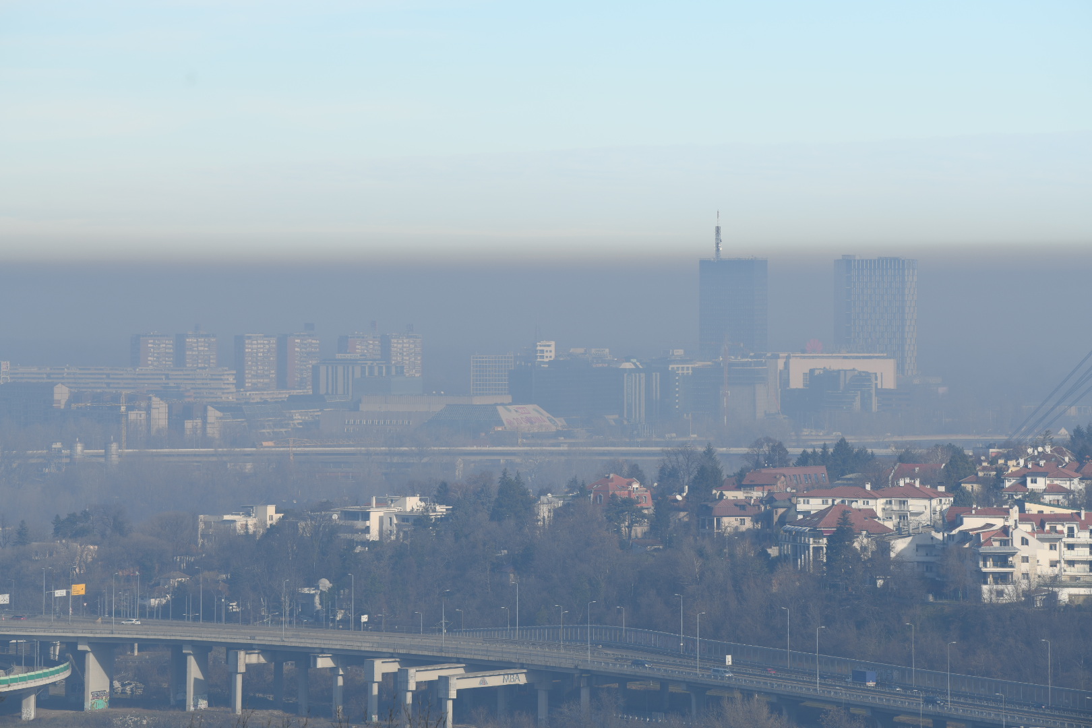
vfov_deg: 6.9
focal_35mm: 200
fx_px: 6066
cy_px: 364
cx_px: 546
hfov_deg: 10.3
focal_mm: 200
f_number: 5.6
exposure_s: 1/500
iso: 100
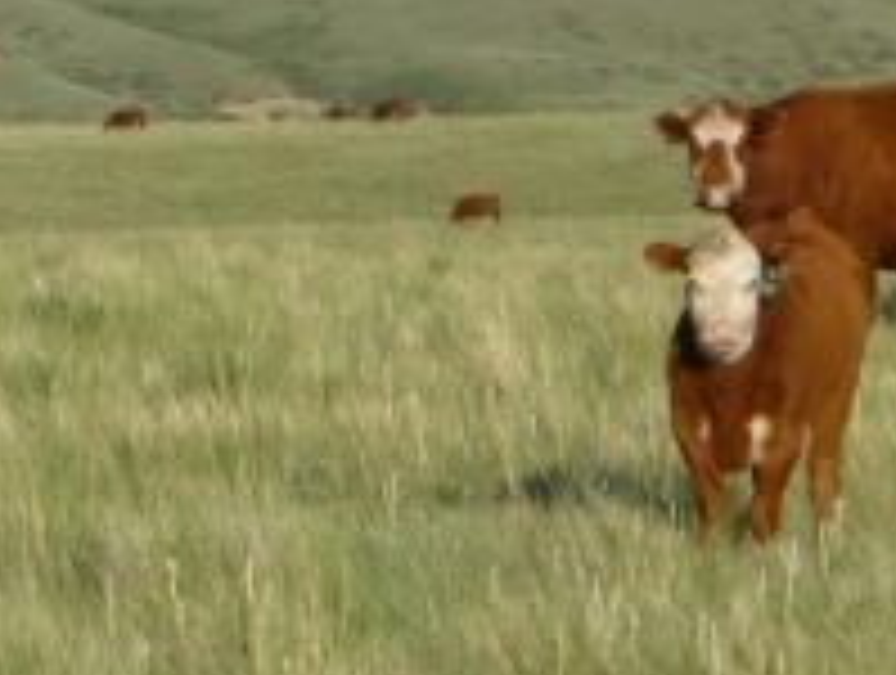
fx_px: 13354
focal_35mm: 515
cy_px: 225
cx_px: 104
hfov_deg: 3.8
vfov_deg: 2.9
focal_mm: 38.2
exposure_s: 1/400
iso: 100
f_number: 5.6
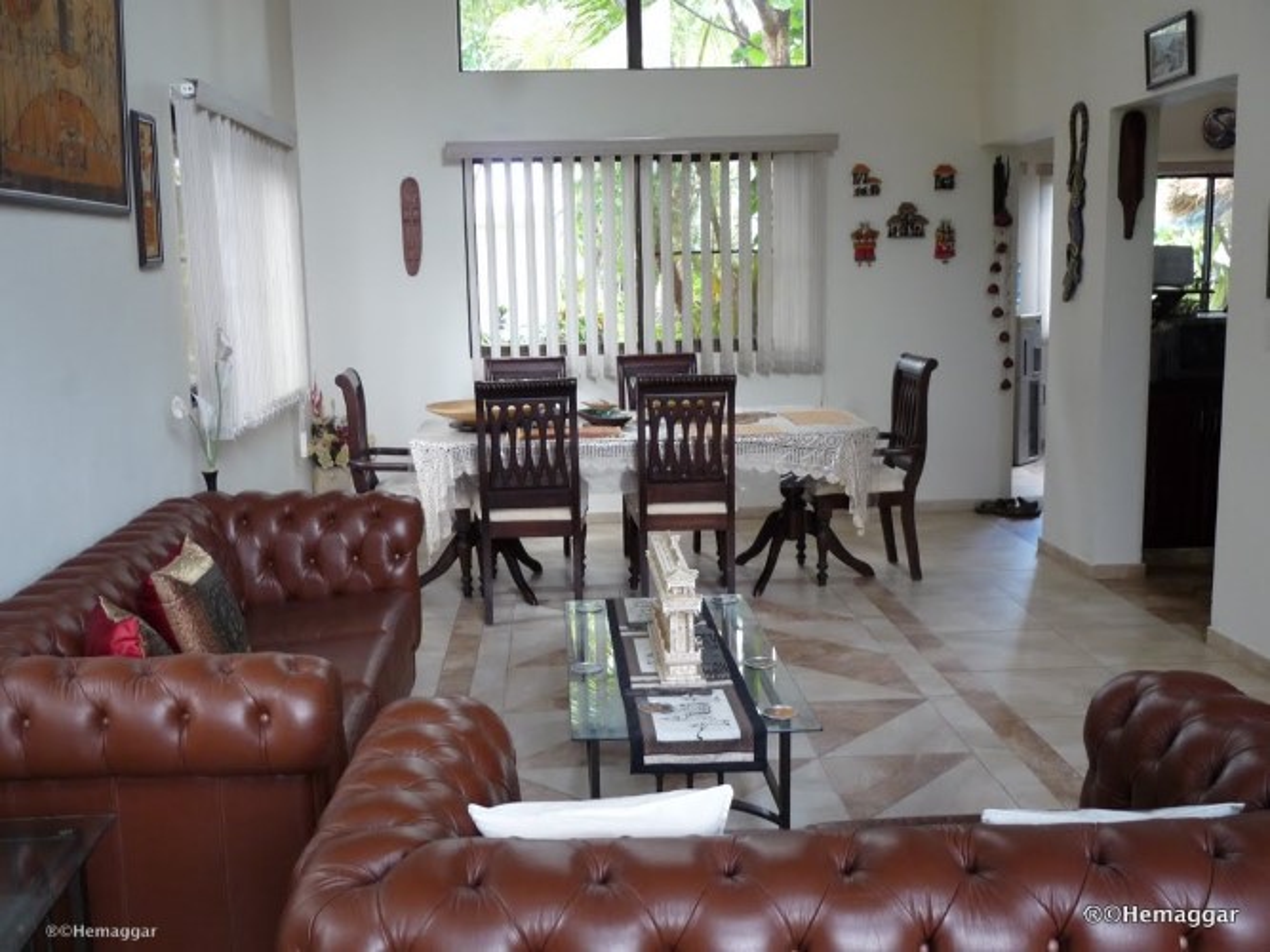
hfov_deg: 54.0
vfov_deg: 41.8
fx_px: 1247
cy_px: 476
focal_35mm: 34
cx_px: 635
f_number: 3
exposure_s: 1/30
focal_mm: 6.1
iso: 250
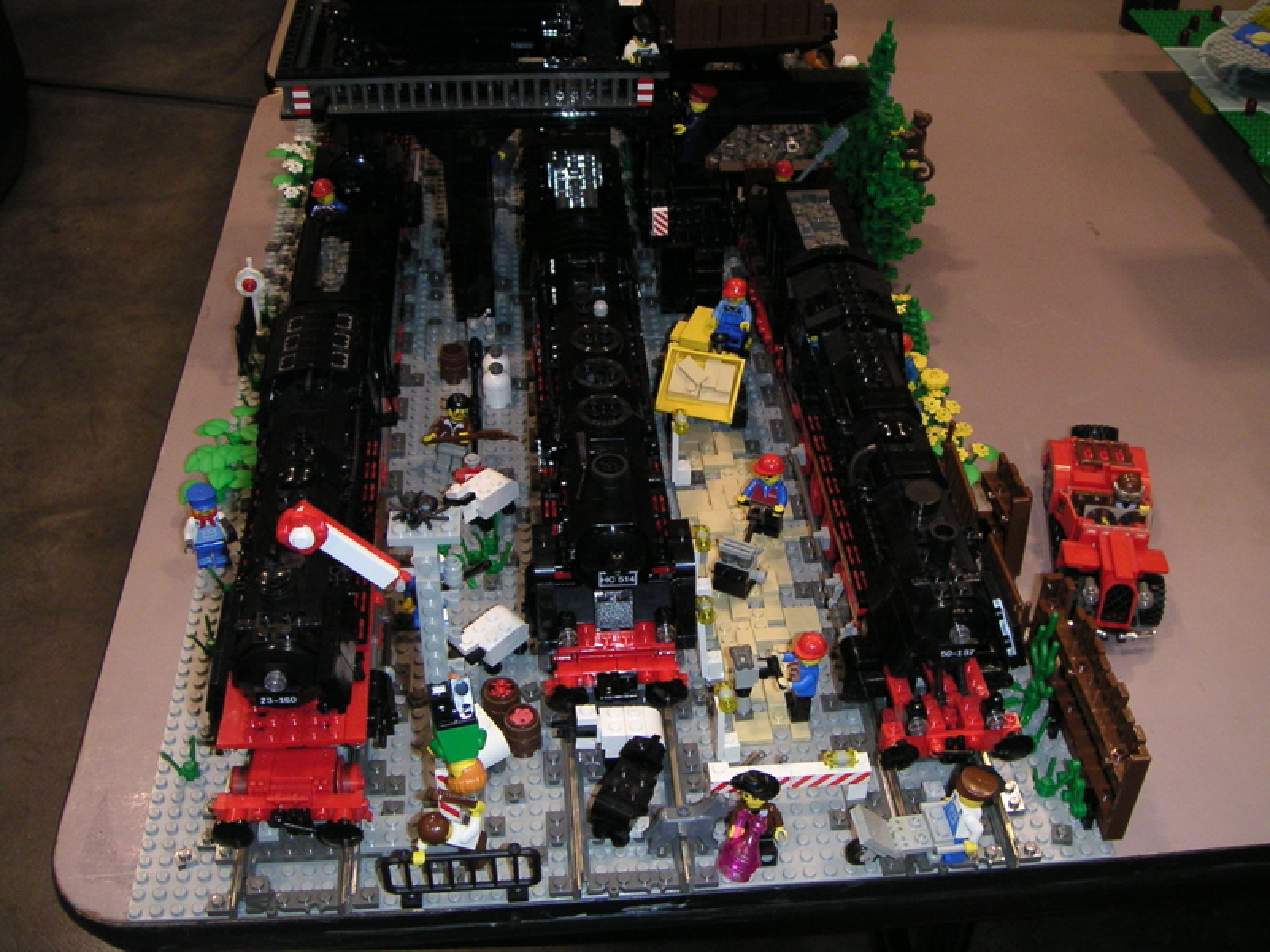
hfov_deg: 49.0
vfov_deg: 37.7
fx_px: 1394
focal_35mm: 38
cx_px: 635
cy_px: 476
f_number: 2.8
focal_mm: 6
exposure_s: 1/45
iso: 160
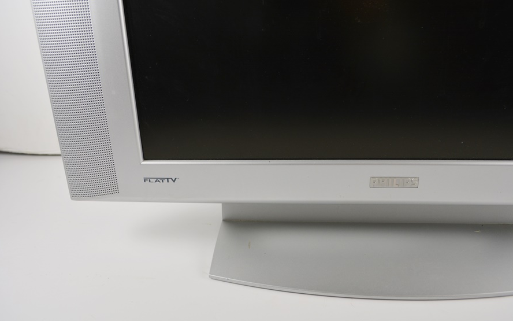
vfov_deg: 40.6
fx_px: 433
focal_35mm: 31
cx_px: 254
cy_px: 163
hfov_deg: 61.2
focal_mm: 20
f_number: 5.6
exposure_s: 1/125
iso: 280
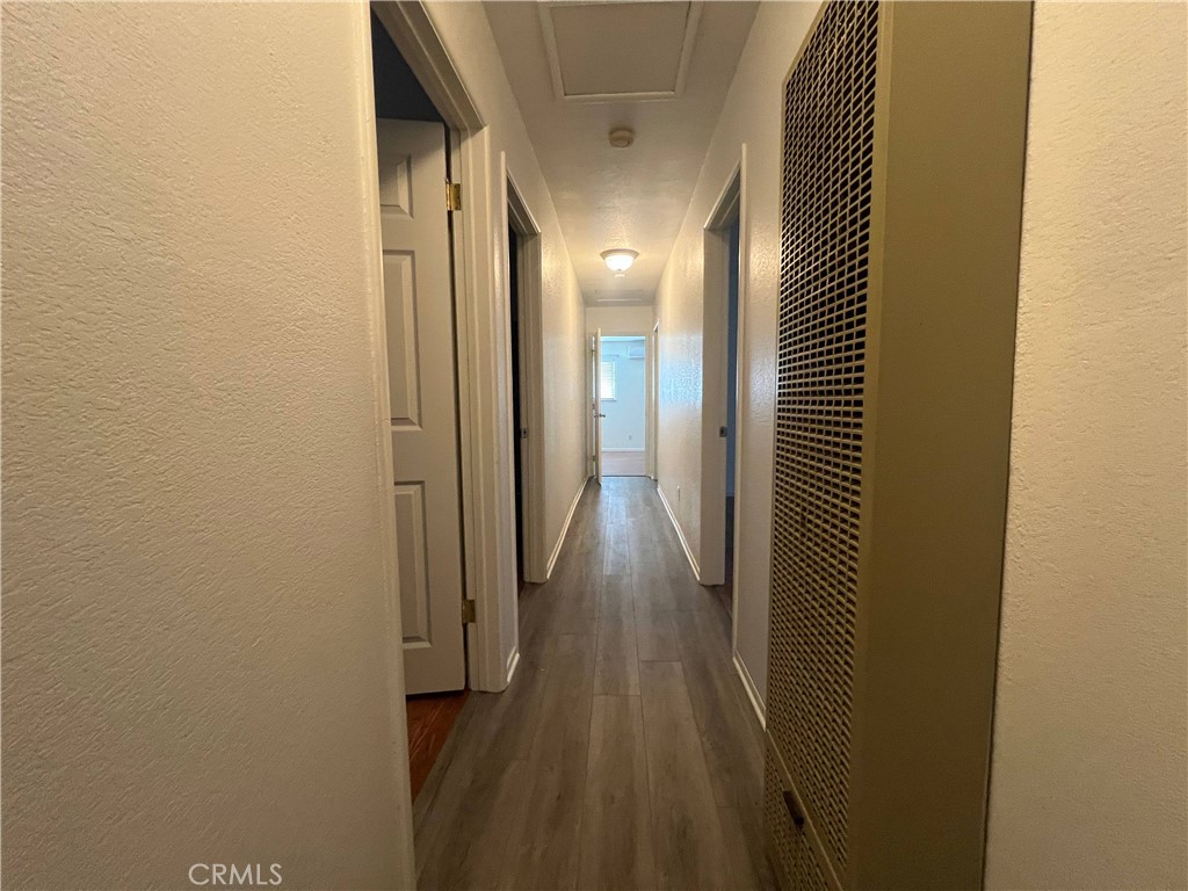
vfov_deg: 89.9
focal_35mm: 13
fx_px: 446
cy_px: 446
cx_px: 594
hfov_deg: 106.2
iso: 320
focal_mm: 1.57
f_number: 1.8
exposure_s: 1/60
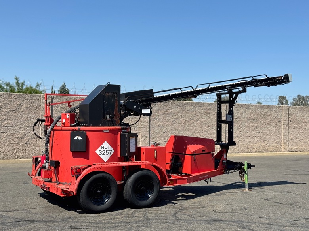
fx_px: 428
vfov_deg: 30.3
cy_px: 116
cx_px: 154
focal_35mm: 48
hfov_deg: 39.7
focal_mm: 6.76
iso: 64
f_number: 1.78
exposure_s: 1/4310
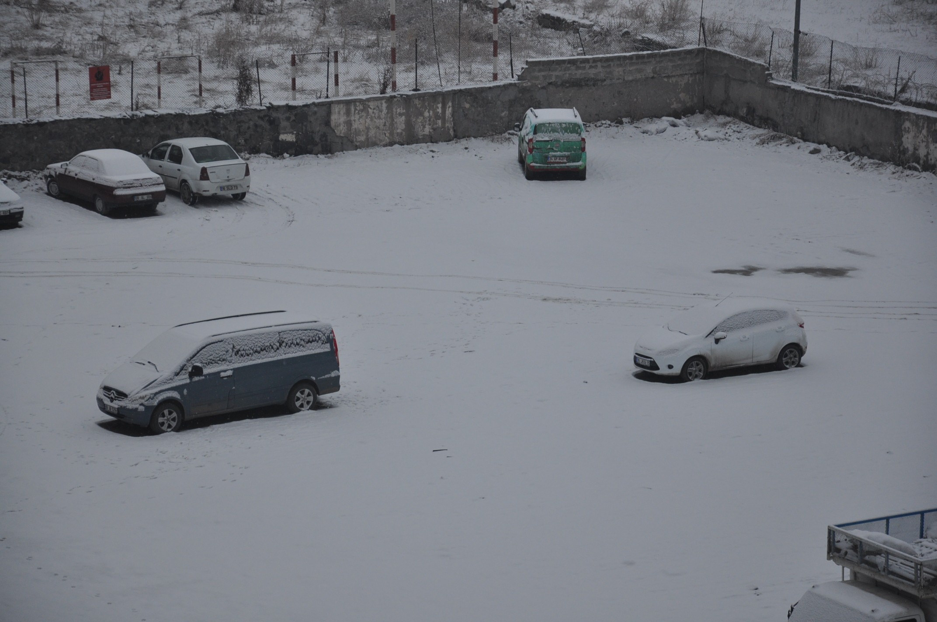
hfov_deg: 13.1
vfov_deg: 8.7
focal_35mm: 158
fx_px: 4094
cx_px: 468
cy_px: 311
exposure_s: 1/125
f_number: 5.6
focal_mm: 105
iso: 400
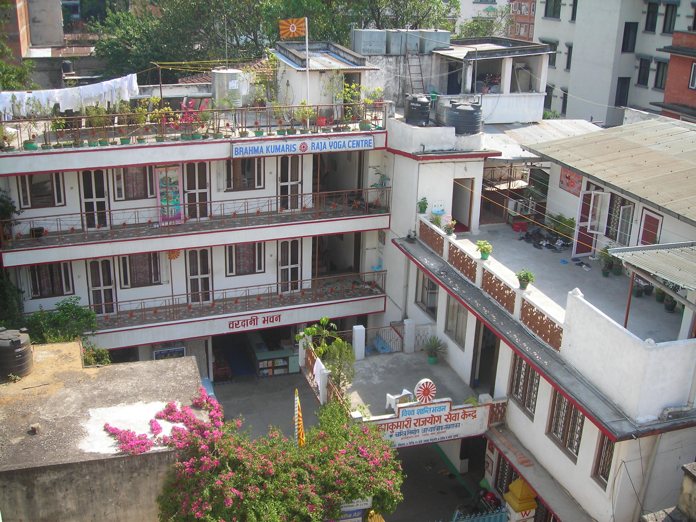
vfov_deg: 37.7
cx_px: 348
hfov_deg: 49.0
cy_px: 261
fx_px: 764
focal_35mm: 38
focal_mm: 6.3
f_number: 3.2
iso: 50
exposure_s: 1/191
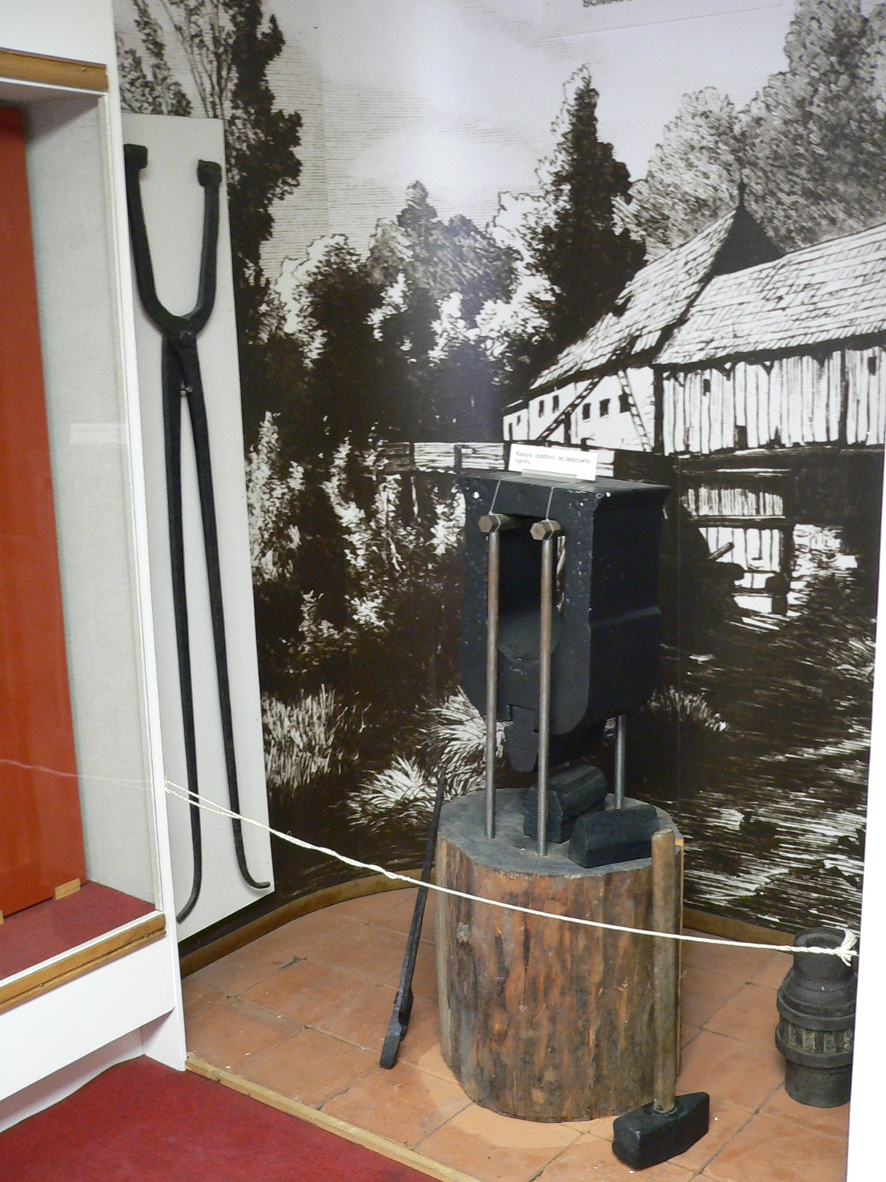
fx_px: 1399
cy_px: 591
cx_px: 443
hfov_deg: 35.1
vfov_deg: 45.8
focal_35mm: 41
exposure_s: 1/4
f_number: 2.8
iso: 200
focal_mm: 6.8
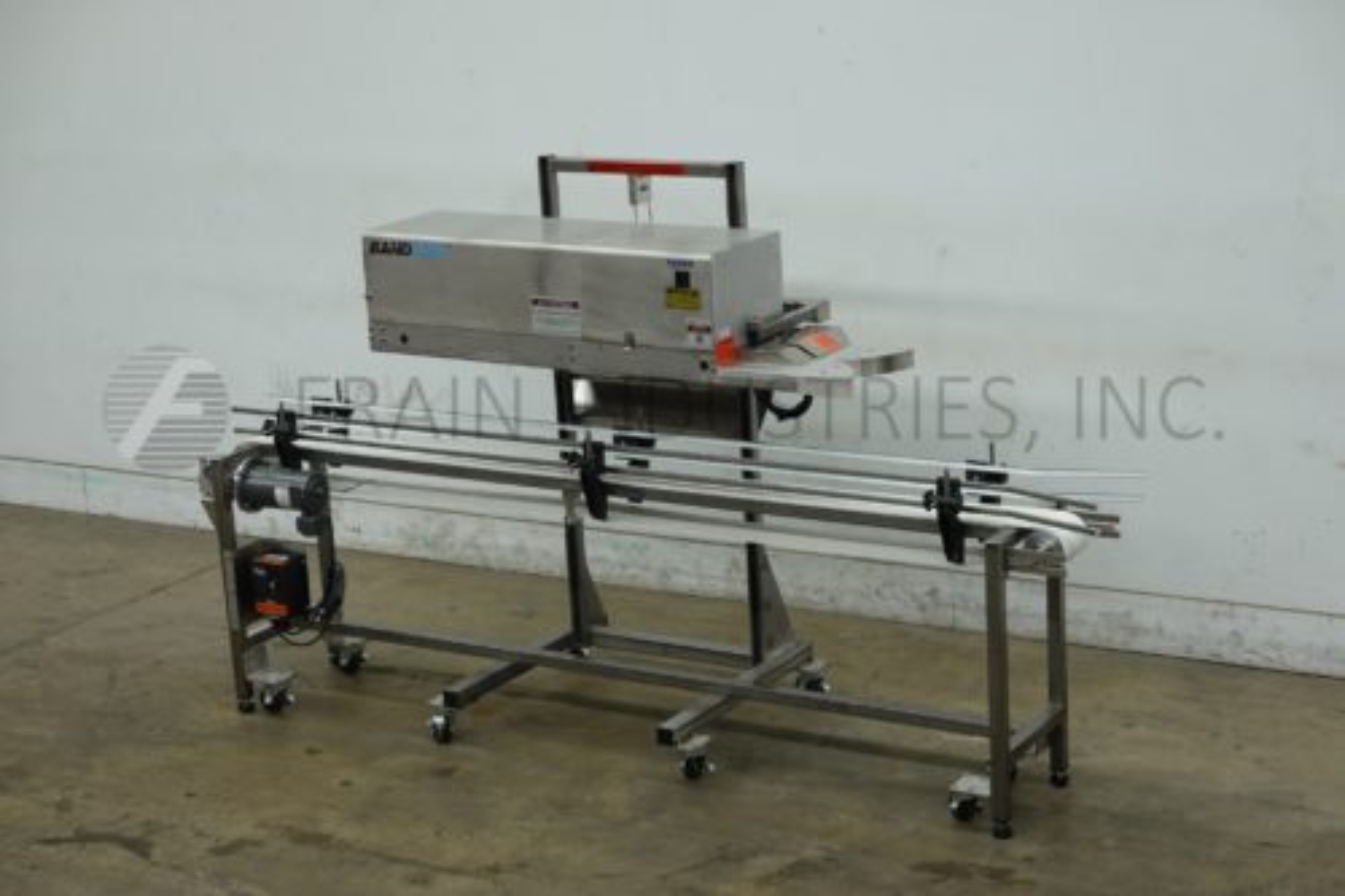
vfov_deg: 19.4
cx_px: 672
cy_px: 448
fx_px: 2614
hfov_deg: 28.9
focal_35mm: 70
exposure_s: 1/80
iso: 250
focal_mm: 25.85
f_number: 4
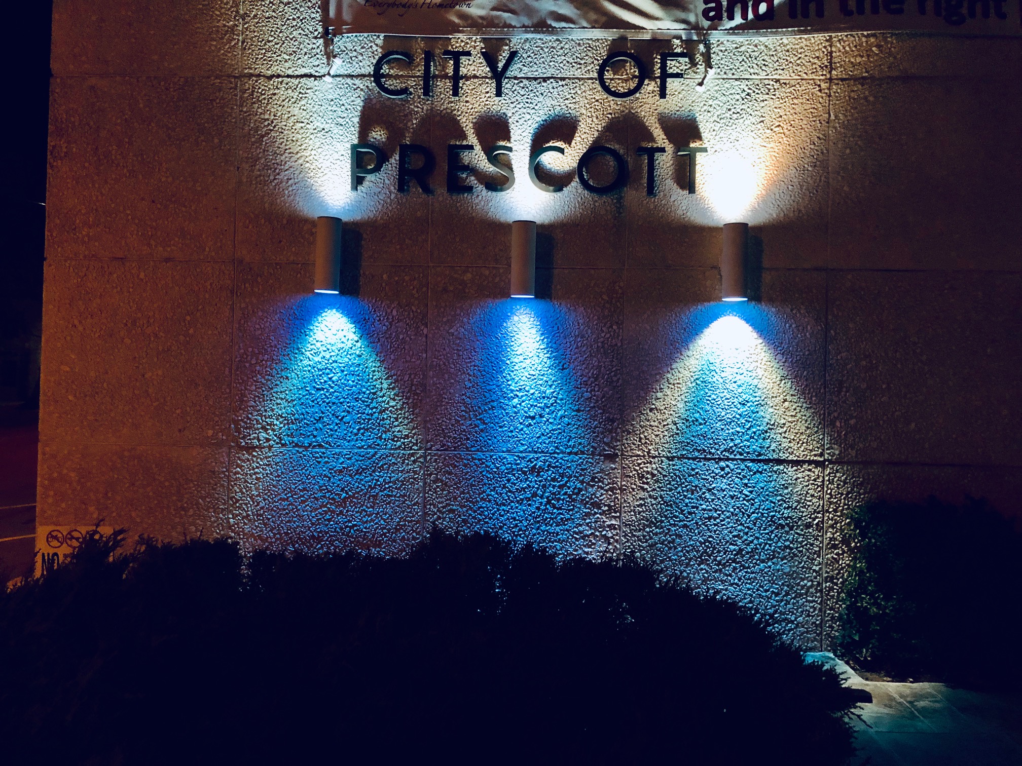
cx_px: 511
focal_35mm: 28
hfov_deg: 63.4
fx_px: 827
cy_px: 383
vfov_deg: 49.7
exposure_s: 1/9
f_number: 1.8
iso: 100
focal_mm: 3.99
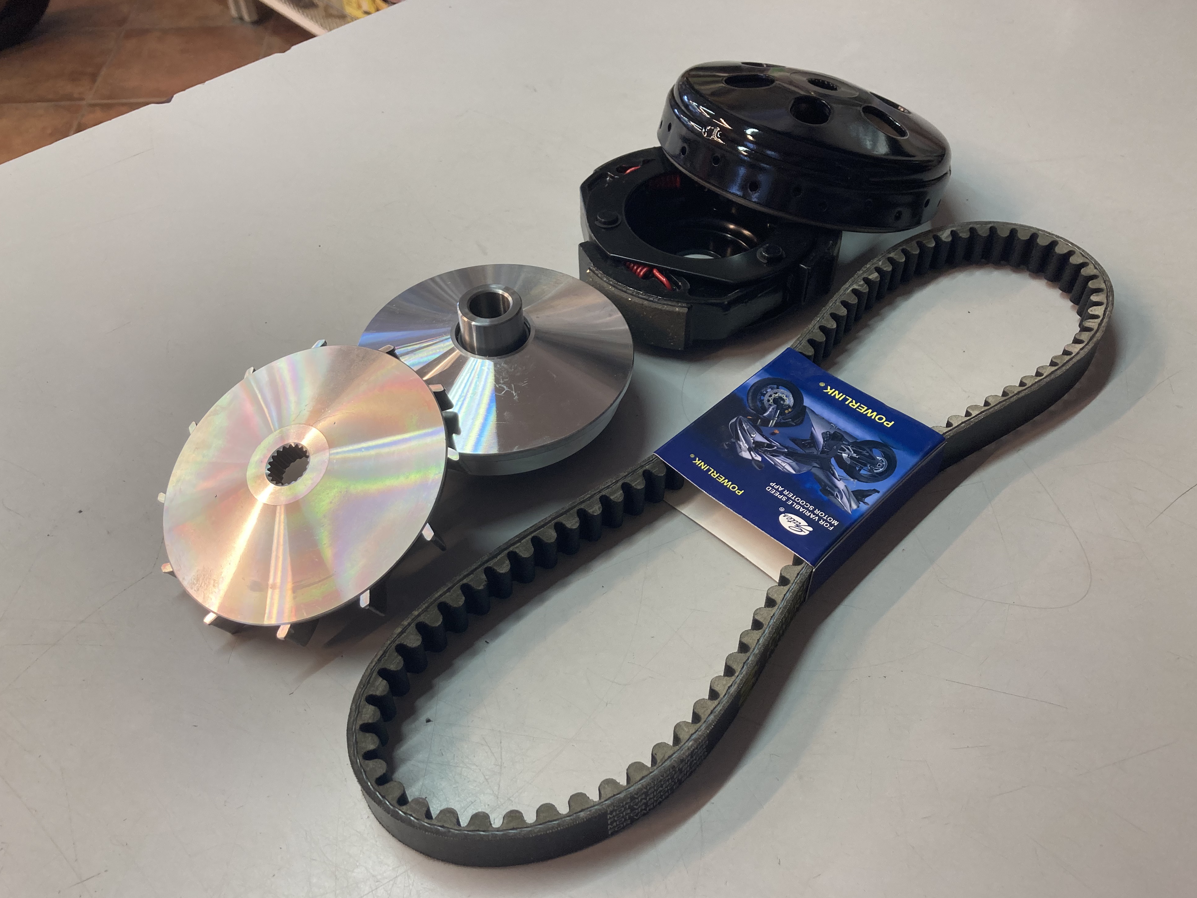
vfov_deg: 48.2
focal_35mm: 29
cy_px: 455
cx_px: 607
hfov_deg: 61.7
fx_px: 1003
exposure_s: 1/50
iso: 64
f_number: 1.8
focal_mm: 3.99
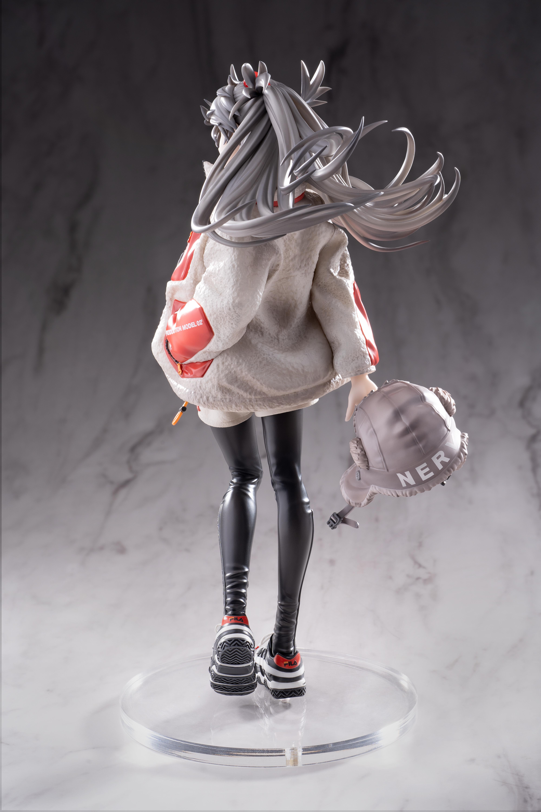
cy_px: 406
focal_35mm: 90
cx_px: 270
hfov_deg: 15.2
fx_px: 2029
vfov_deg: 22.6
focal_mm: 90
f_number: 14
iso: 125
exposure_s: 1/125
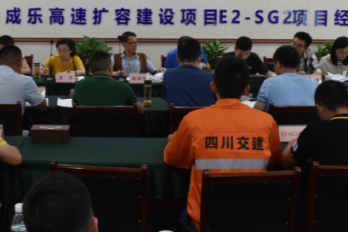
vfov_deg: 24.0
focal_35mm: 55
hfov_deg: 36.0
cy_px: 30
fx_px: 531
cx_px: 124
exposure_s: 1/80
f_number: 4.5
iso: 800
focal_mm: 20
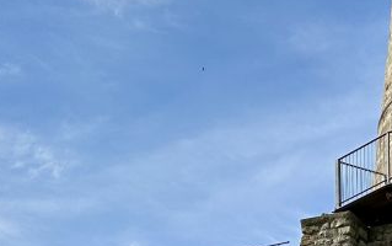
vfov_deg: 12.6
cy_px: 280
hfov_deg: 20.2
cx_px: 306
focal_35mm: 102
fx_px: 1091
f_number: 1.78
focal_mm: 6.86
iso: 80
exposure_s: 1/6623
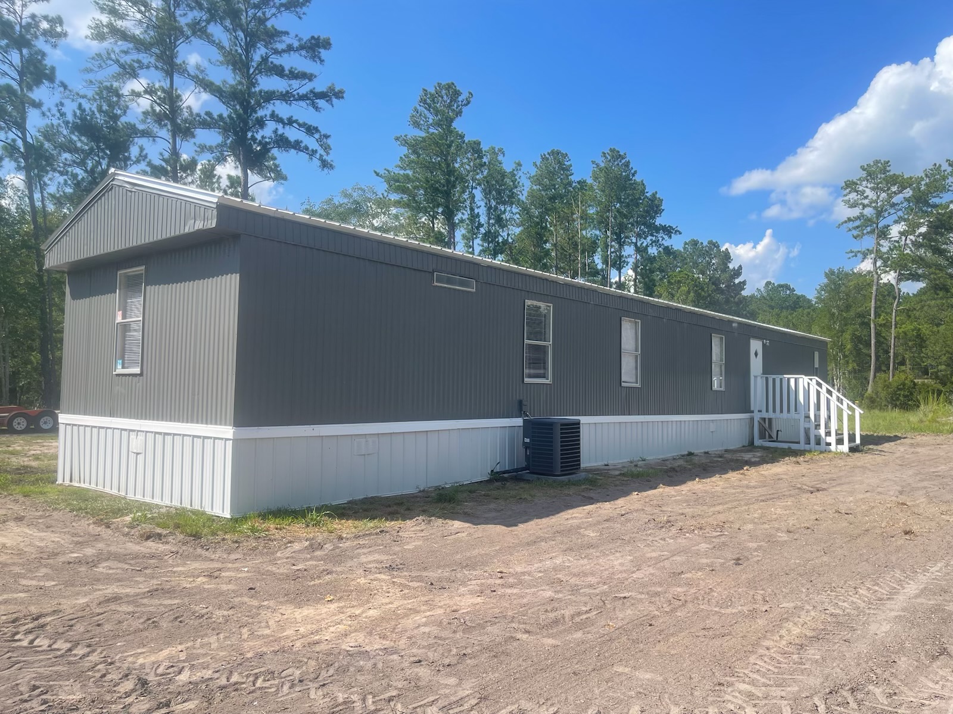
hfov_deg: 69.4
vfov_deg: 54.9
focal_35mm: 25
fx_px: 688
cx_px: 476
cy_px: 357
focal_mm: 5.1
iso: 32
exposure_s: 1/2336
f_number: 1.6
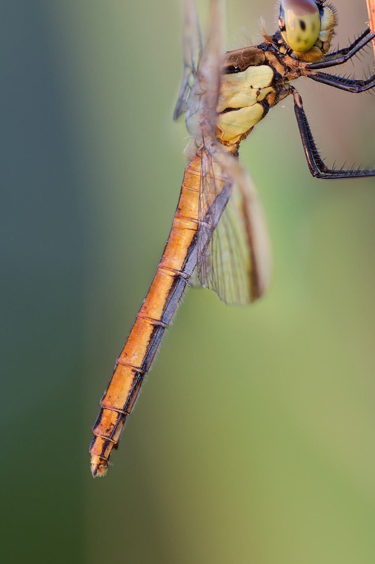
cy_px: 199
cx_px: 239
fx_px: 4926
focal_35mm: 315
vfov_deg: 6.5
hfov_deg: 4.4
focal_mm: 150
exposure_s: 1/6
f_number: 13
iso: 200
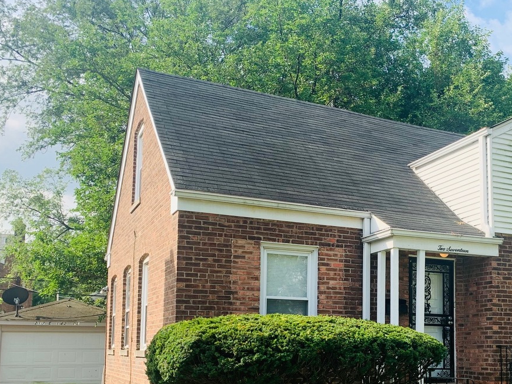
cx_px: 374
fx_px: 636
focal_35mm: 43
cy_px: 293
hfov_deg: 42.7
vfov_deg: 32.9
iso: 25
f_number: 1.8
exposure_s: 1/701
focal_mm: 4.25
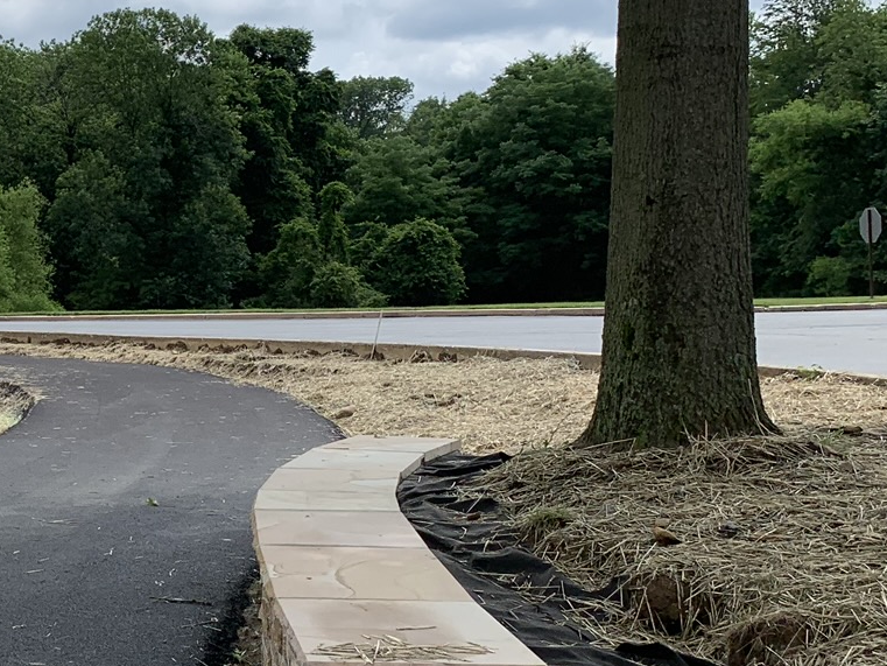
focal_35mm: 70
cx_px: -163
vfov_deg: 21.0
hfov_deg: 25.1
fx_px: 1794
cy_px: 345
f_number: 1.8
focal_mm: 4.25
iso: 25
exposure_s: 1/3521
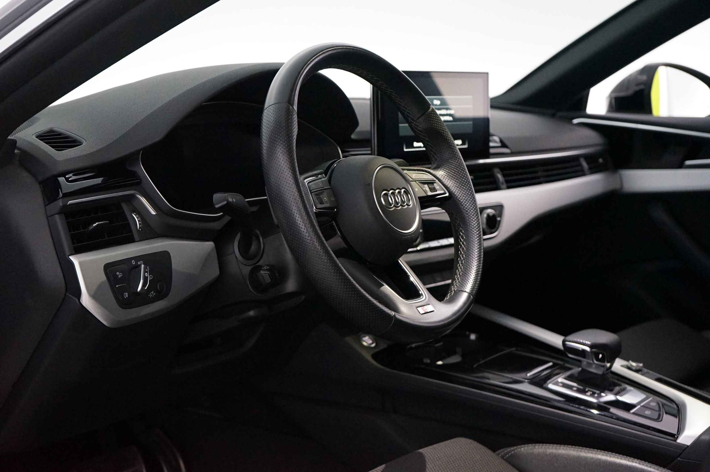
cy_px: 236
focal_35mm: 55
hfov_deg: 36.3
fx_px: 1084
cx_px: 355
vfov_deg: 24.6
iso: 6400
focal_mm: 55
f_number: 5
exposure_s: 1/60
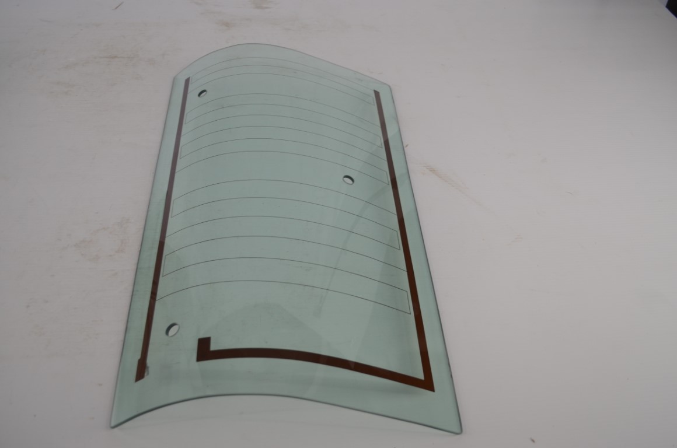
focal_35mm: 33
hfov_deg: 57.3
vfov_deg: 39.8
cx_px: 338
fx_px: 619
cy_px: 224
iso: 400
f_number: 4.5
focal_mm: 22
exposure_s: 1/80
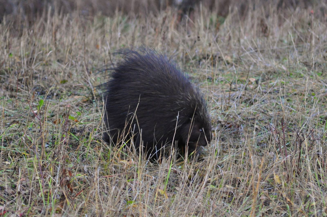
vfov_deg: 6.8
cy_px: 108
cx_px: 164
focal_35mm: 202
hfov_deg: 10.2
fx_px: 1837
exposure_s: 1/160
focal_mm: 135
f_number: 4.2
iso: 1600
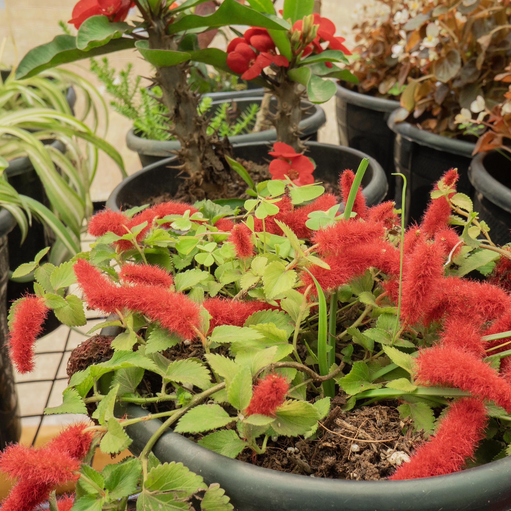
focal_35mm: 35
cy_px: 293
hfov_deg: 47.1
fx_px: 585
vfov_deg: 47.1
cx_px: 291
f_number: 9
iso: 640
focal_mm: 16
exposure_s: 1/400
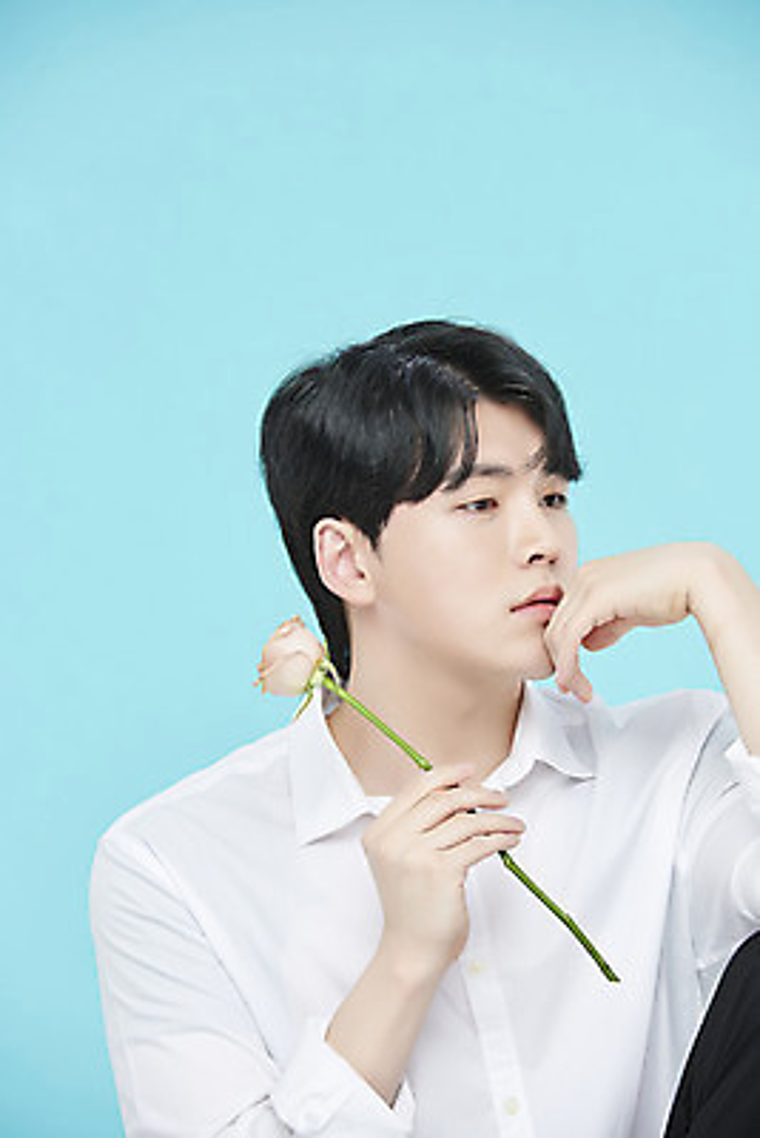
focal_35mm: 175
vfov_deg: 11.7
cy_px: 569
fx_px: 5536
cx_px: 380
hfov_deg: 7.9
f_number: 7.1
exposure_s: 1/125
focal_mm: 175
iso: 64
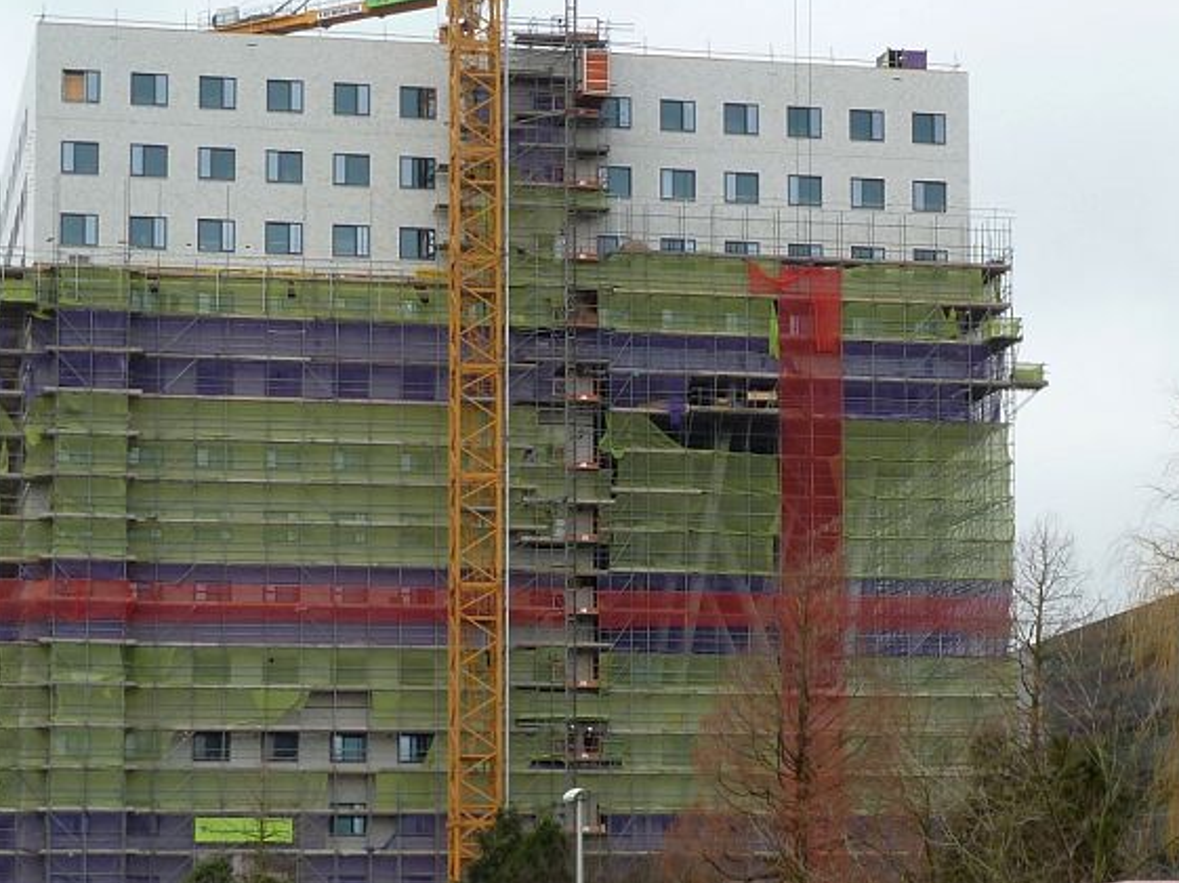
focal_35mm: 115
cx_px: 899
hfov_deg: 17.0
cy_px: 612
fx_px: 3914
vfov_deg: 12.8
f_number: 4
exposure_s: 1/100
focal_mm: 10.3
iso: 80
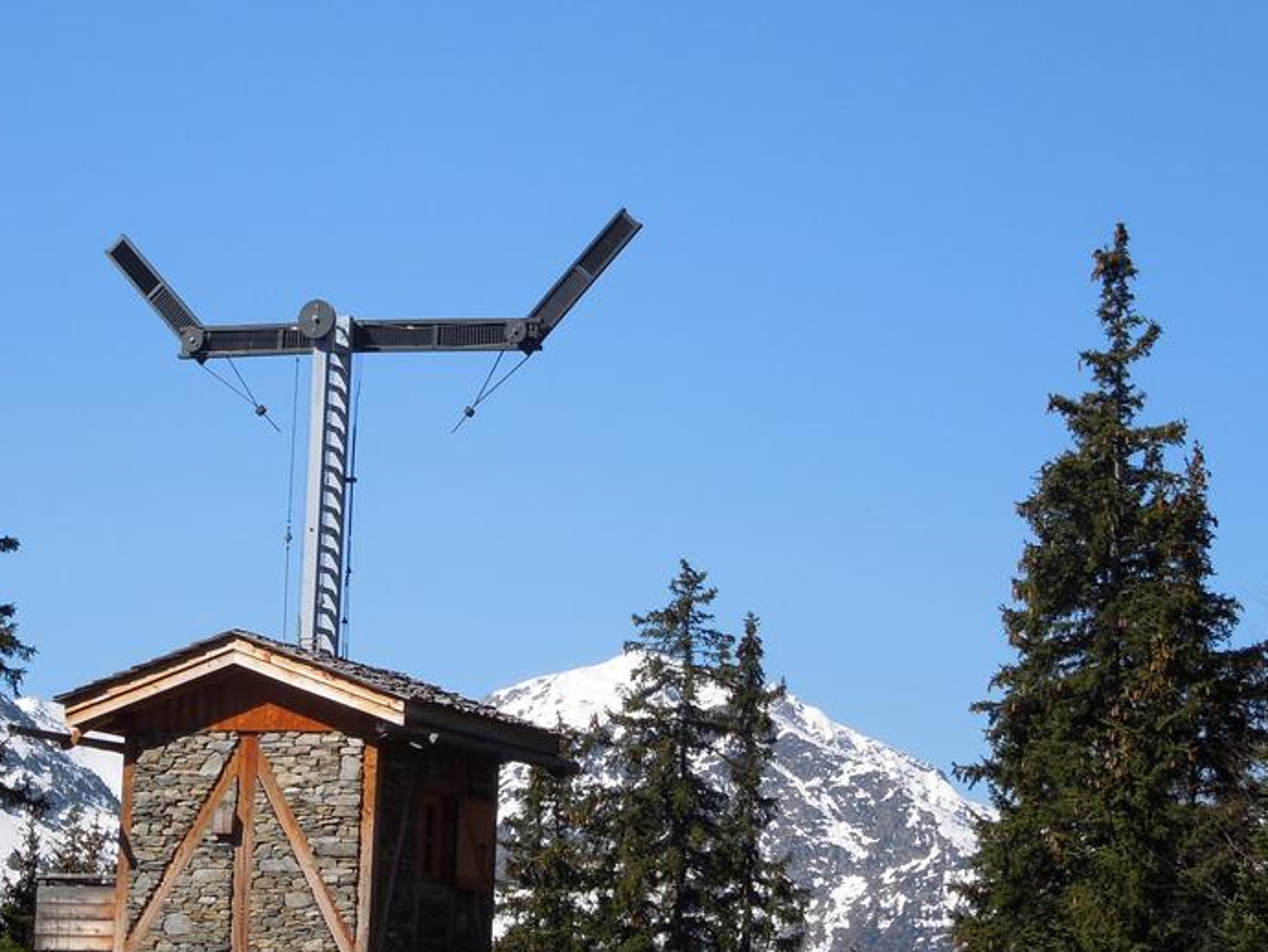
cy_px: 546
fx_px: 2931
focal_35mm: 80
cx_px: 601
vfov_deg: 18.4
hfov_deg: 24.4
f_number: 4.4
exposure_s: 1/1000
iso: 100
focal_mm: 12.5
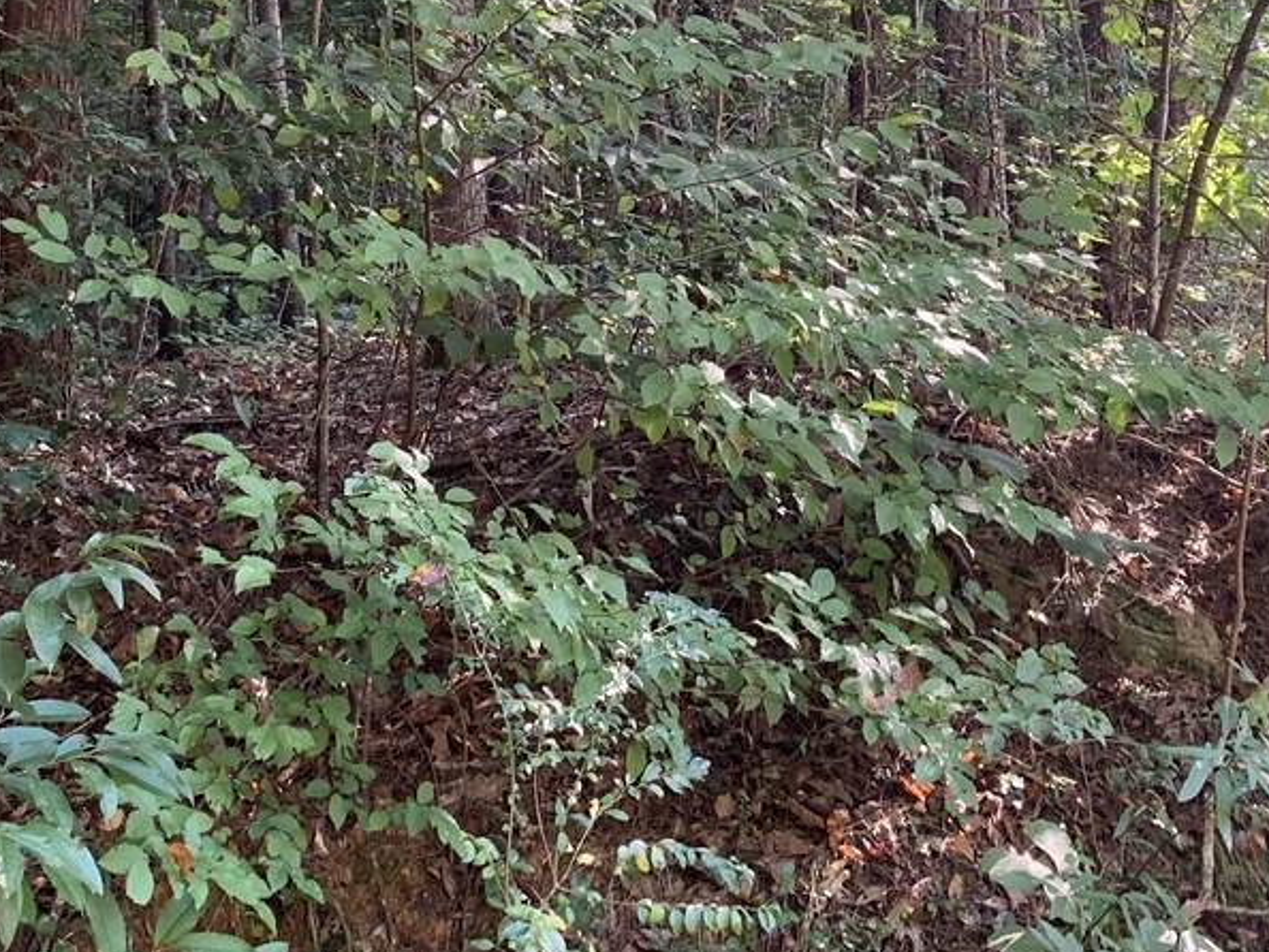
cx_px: 502
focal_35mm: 56
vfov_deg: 25.4
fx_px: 2054
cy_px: 113
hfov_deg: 34.2
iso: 125
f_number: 1.8
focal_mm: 4.25
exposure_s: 1/60
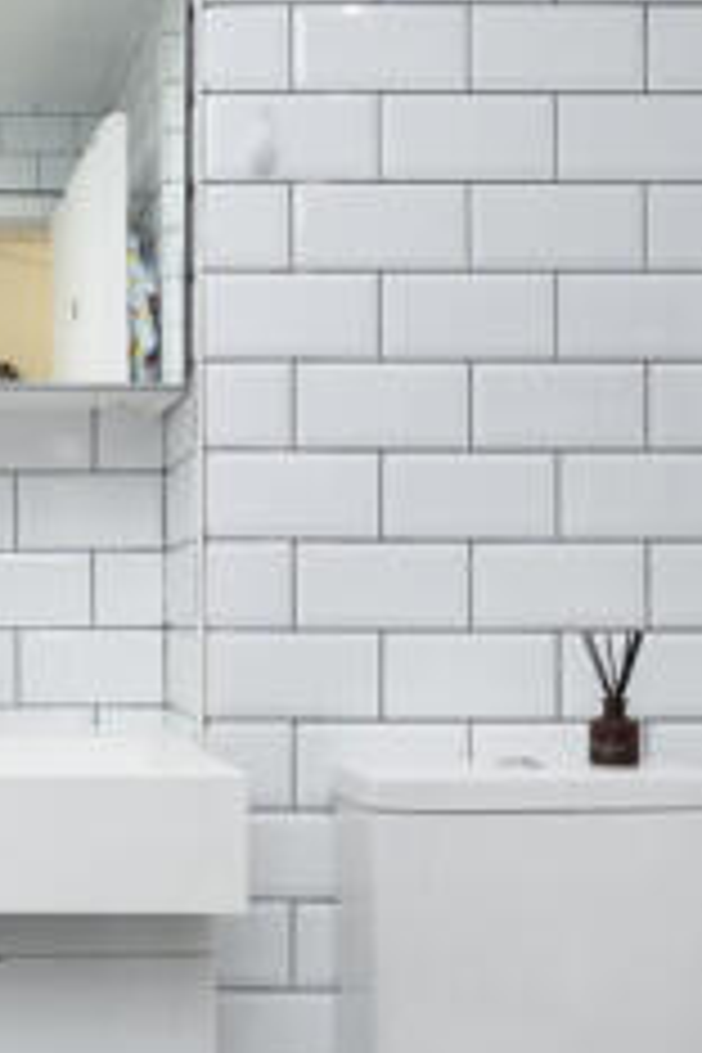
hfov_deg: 29.1
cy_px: 619
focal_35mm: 42
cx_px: -56
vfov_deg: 46.2
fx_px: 1228
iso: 80
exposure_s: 1/5
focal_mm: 15
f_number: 8
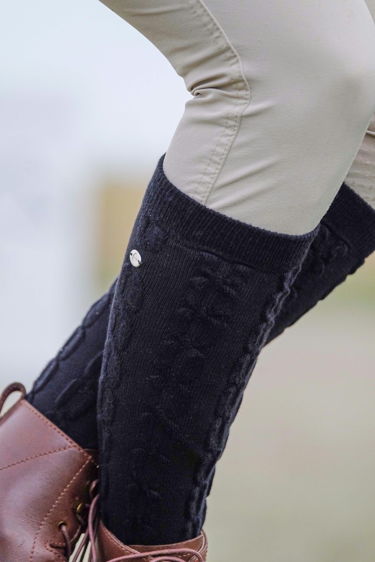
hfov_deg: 5.3
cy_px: 281
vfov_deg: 7.9
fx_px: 4076
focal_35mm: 261
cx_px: 188
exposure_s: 1/500
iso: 1600
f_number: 4
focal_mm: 174
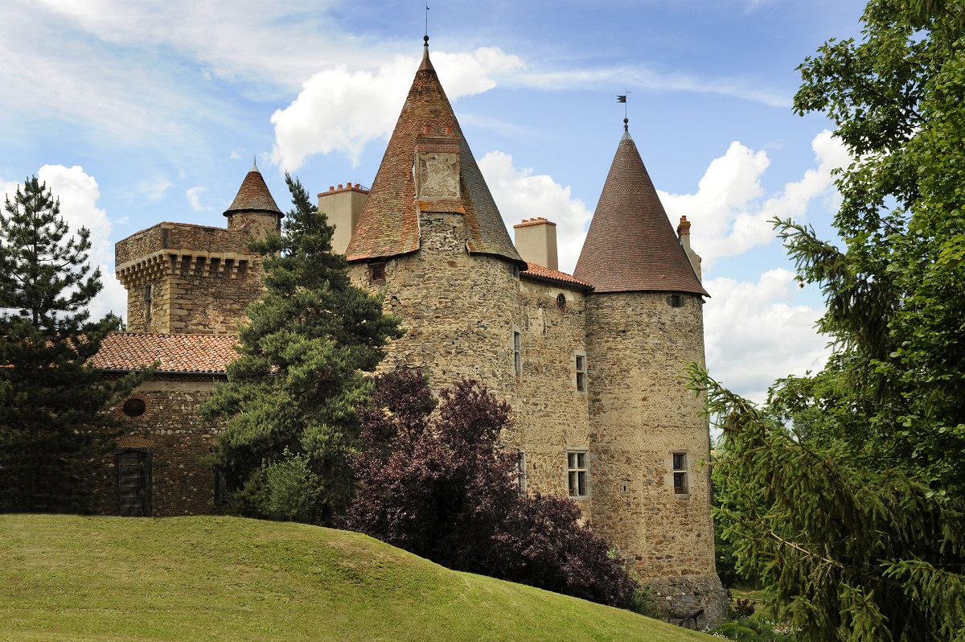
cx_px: 482
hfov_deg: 39.6
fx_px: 1339
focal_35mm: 50
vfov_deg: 26.9
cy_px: 321
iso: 200
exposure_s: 1/320
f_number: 8
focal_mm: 50
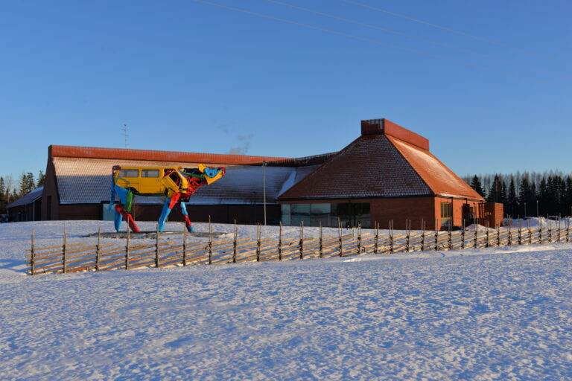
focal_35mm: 35
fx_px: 556
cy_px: 190
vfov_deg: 37.9
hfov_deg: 54.4
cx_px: 286
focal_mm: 35
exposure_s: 1/250
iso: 160
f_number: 8
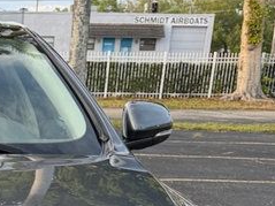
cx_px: -106
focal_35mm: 103
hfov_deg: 17.6
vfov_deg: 13.0
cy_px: 373
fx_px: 818
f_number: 1.78
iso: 64
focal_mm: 6.76
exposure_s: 1/156
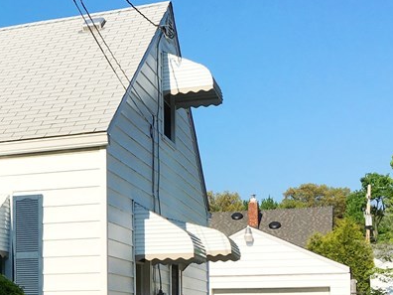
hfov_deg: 24.5
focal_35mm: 75
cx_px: -23
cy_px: 293
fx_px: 851
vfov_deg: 19.1
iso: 25
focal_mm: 4.15
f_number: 2.2
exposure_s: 1/2849
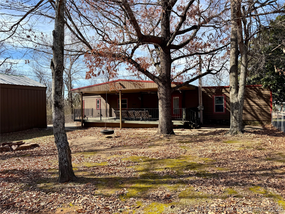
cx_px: 142
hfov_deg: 71.6
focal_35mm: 24
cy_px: 107
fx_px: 198
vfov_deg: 56.8
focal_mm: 6.76
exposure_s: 1/2232
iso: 80
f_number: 1.78
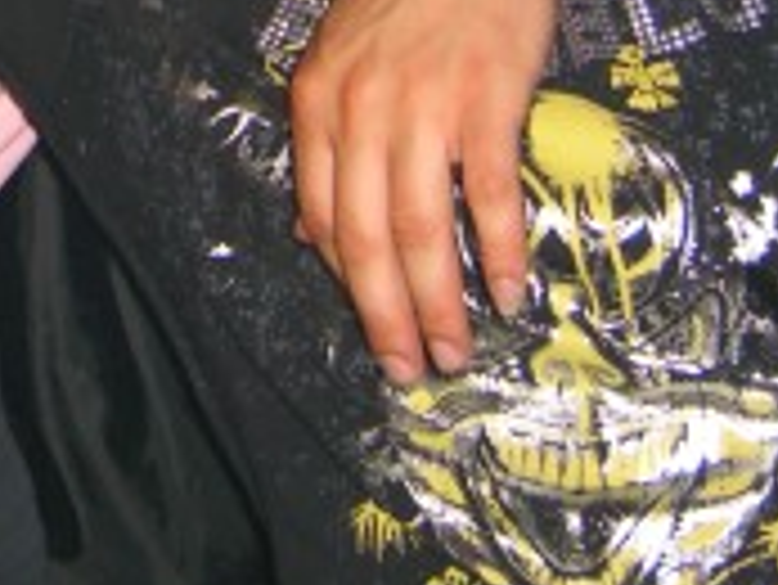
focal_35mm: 132
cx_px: -94
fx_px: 2969
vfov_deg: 10.8
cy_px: -292
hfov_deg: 14.6
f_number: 2.8
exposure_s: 1/60
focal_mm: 7.9
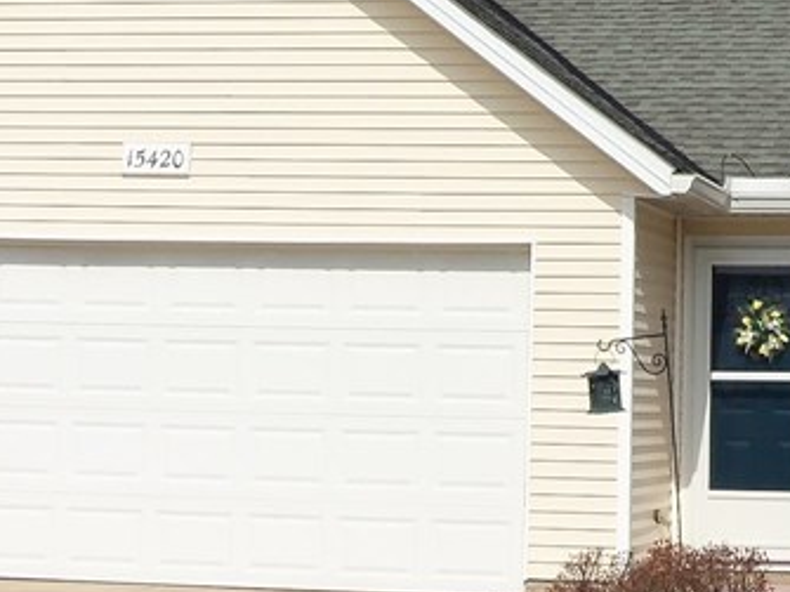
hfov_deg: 17.2
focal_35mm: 113
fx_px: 2578
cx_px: 670
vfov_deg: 12.8
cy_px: -75
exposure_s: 1/320
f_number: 9.2
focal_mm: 6.7
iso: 64
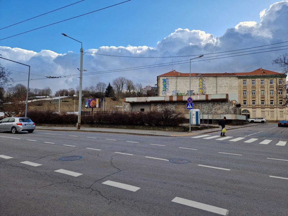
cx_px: 144
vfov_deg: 58.9
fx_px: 191
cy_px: 108
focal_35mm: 23
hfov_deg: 73.9
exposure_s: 1/758
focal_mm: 5.4
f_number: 1.8
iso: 50
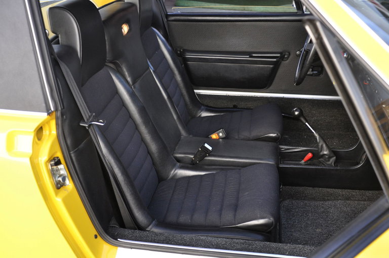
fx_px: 486
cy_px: 129
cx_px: 194
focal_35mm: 45
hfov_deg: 43.7
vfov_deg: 29.8
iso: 500
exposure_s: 1/100
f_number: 5
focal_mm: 30
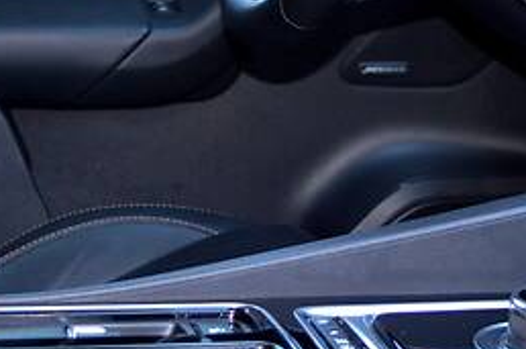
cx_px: 463
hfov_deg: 16.7
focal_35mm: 121
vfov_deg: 11.2
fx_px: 1765
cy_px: 0
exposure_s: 1/100
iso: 400
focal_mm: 26
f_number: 4.2
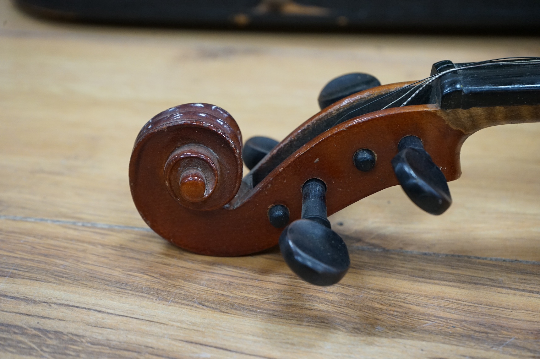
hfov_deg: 28.9
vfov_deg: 19.4
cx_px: 270
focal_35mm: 70
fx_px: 1049
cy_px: 180
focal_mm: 70
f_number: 7.1
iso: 3200
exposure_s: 1/80
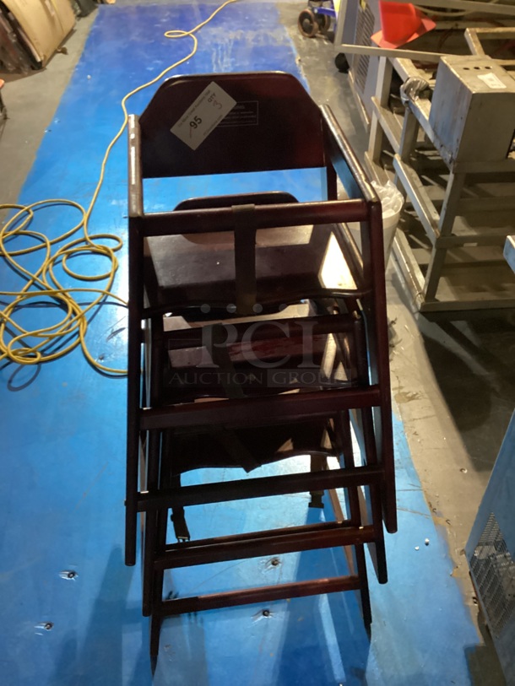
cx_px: 258
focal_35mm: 31
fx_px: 615
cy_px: 343
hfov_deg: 45.5
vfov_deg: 58.3
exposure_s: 1/25
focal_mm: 3.3
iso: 500
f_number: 2.4
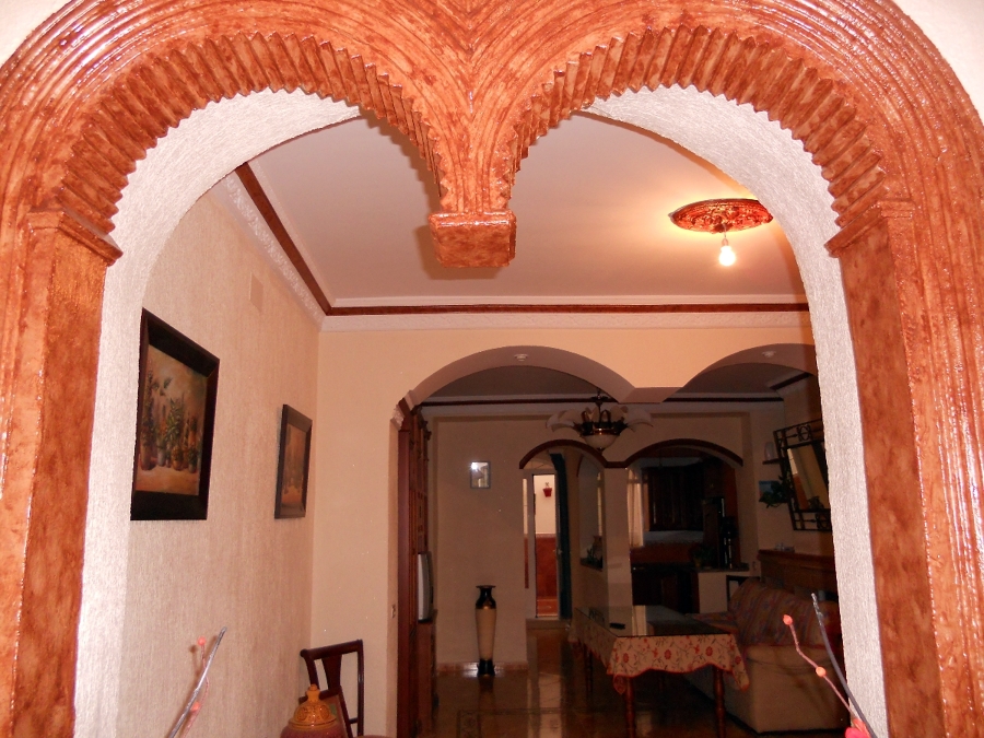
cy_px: 369
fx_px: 768
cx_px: 492
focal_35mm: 27
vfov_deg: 51.4
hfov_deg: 65.3
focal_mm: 4.9
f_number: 3.2
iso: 200
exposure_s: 1/25
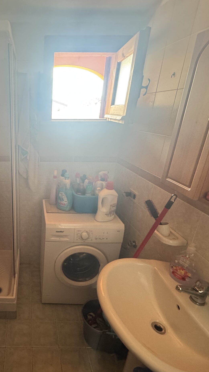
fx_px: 207
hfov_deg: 48.7
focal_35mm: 21
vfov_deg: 83.8
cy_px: 190
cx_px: 26
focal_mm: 2.22
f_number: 2.2
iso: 320
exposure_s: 1/60
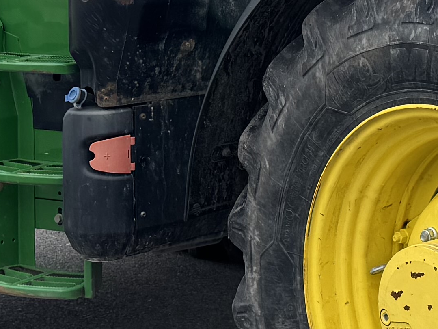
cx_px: 355
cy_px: -35
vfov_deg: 11.5
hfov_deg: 15.4
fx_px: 1607
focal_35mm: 127
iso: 80
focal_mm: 6.76
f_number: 1.78
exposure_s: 1/1637
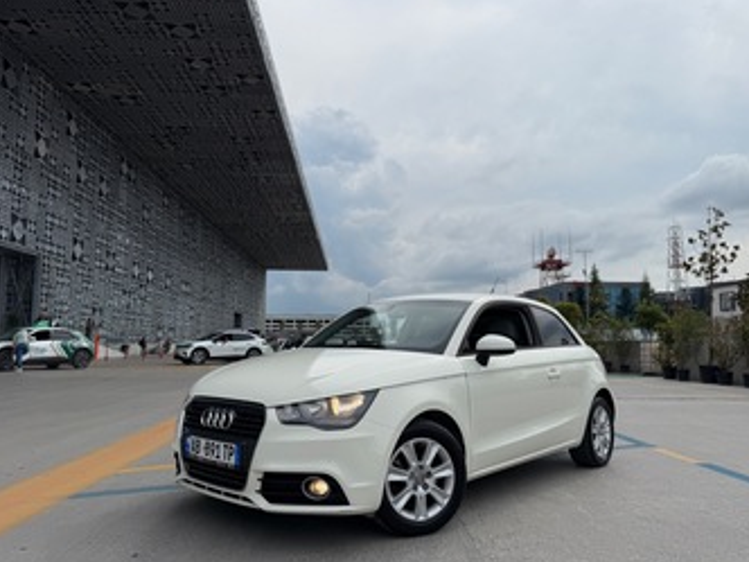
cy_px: 278
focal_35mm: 26
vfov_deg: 53.1
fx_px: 563
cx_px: 365
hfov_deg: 67.3
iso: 80
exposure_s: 1/8130
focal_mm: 6.76
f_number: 1.78
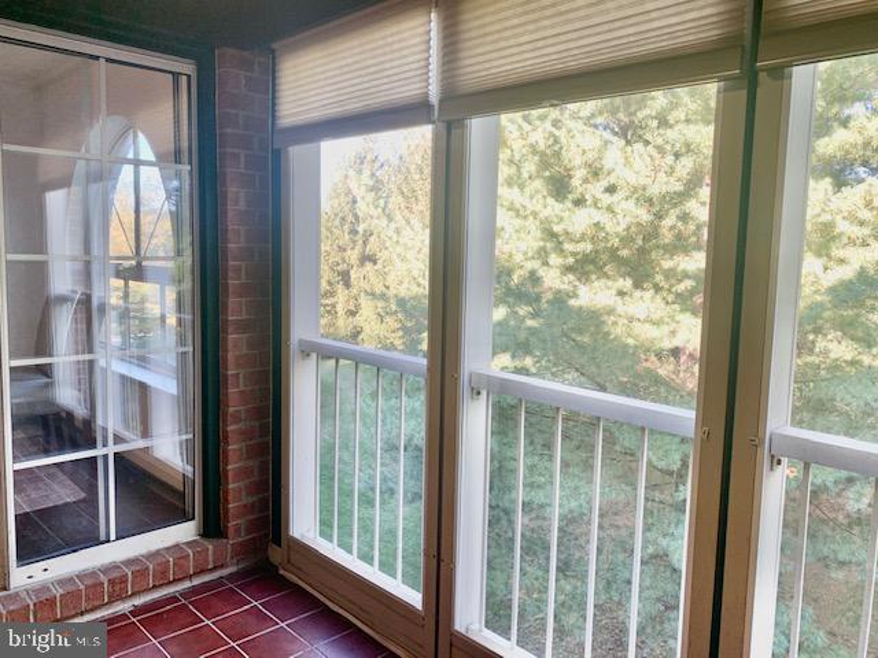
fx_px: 659
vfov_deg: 53.1
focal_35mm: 26
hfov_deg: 67.3
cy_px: 329
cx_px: 439
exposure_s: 1/120
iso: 50
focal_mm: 4.25
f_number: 1.8
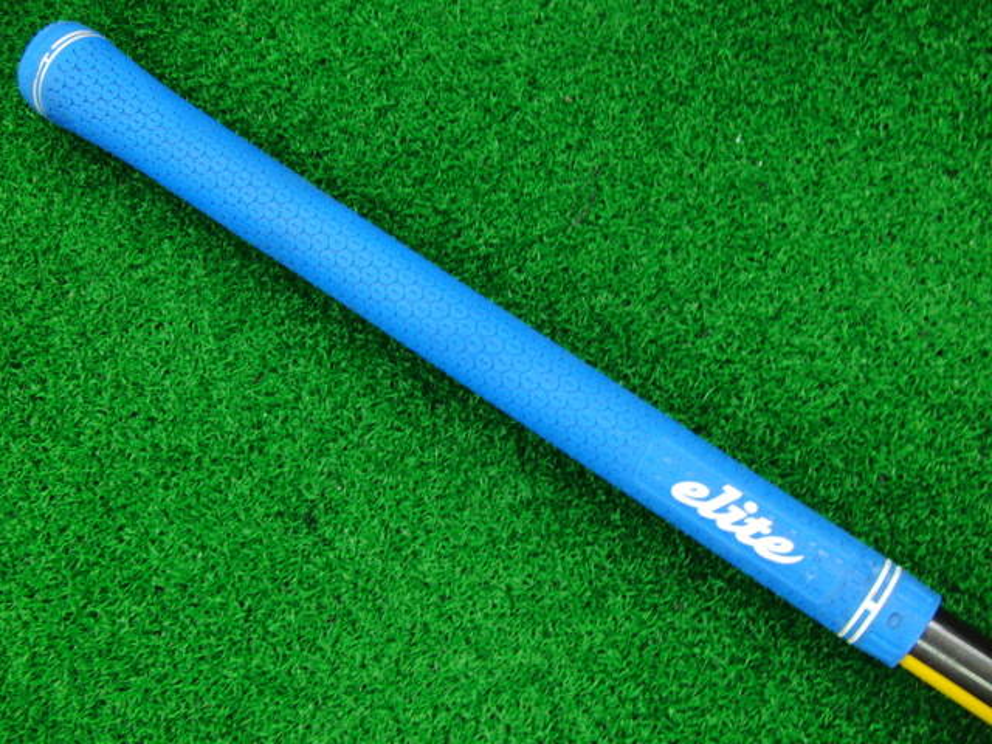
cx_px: 496
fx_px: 1060
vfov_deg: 38.7
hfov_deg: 50.1
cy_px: 372
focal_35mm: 37
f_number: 3.6
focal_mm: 6.42
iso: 400
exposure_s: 1/40
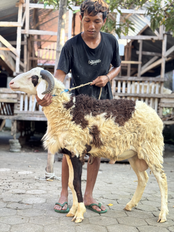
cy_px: 116
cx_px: 87
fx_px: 322
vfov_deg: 39.7
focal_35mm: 48
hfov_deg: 30.3
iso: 125
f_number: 1.78
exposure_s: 1/60
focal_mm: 6.76
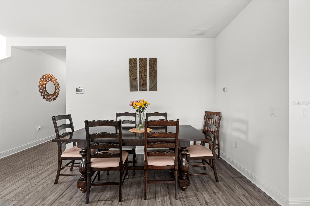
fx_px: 129
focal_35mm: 15
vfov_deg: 77.3
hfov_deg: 100.4
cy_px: 103
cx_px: 155
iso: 100
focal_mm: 10
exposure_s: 1/2
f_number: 7.1
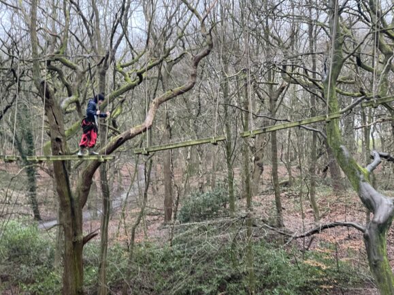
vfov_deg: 28.0
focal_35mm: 52
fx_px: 592
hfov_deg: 36.8
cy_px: 148
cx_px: 197
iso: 500
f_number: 2
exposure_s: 1/34
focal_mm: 6
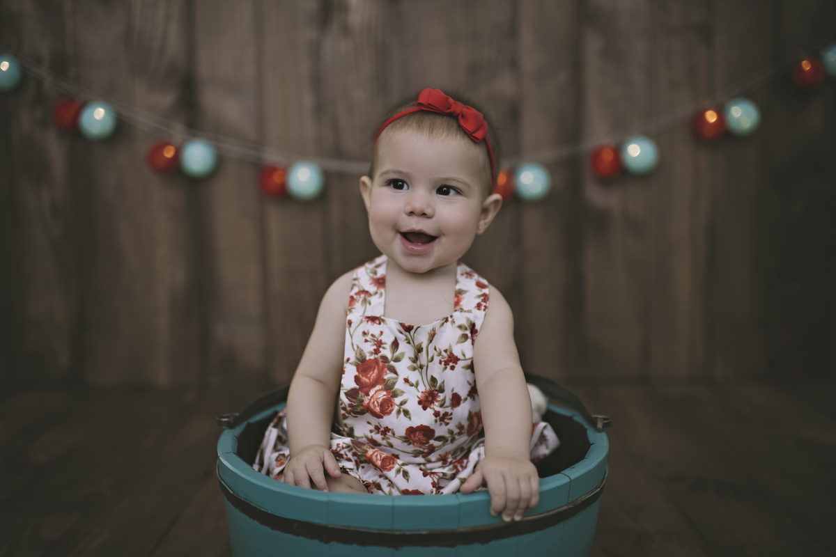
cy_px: 278
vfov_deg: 37.9
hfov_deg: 54.4
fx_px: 813
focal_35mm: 35
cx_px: 418
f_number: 1.8
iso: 200
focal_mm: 35
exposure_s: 1/200
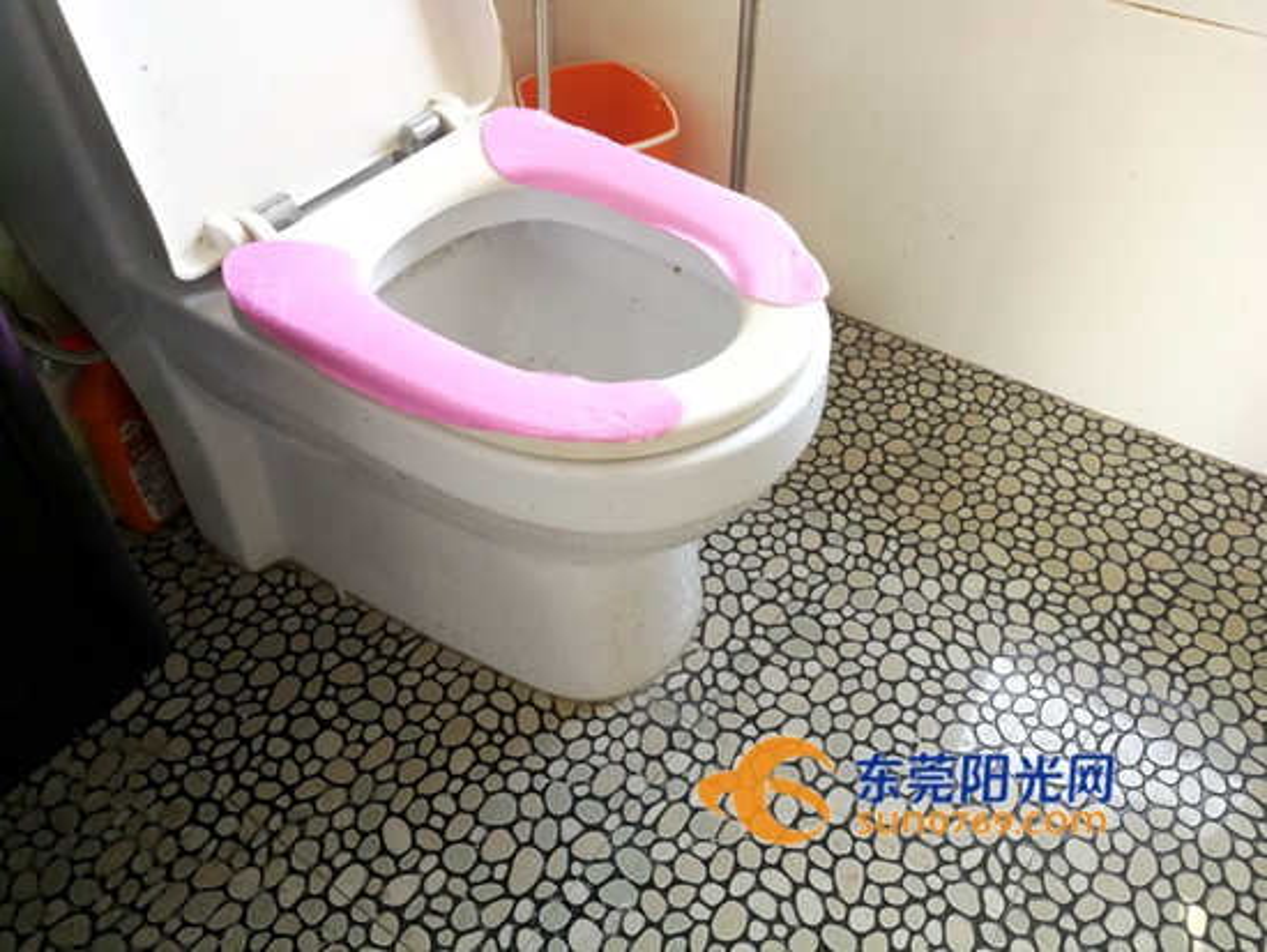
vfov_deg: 51.4
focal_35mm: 27
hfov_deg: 65.3
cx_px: 634
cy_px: 476
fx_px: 989
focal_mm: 3.95
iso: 200
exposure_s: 1/33.3
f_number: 2.2
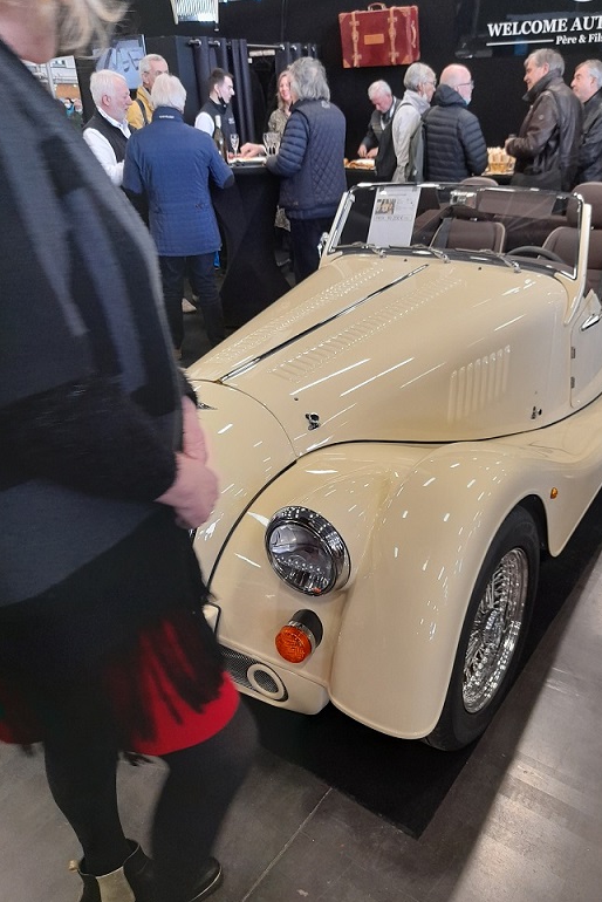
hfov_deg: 47.8
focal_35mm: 27
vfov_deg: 67.4
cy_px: 447
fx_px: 677
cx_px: 350
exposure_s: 1/50
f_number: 2
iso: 160
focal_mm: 4.6
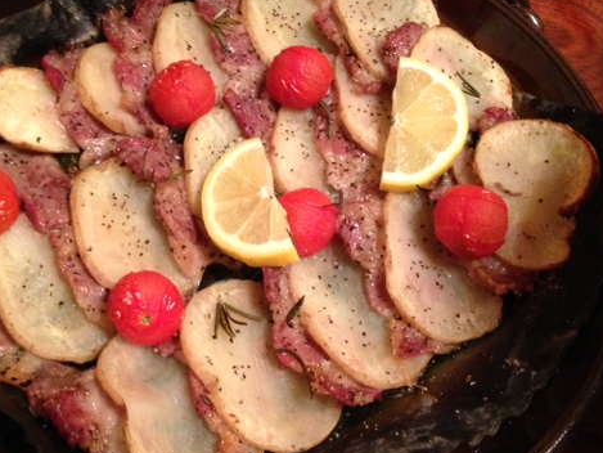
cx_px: 246
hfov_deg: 41.9
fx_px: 784
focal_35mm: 45
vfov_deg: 32.2
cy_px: 214
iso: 500
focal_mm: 4.13
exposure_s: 1/15
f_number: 2.4
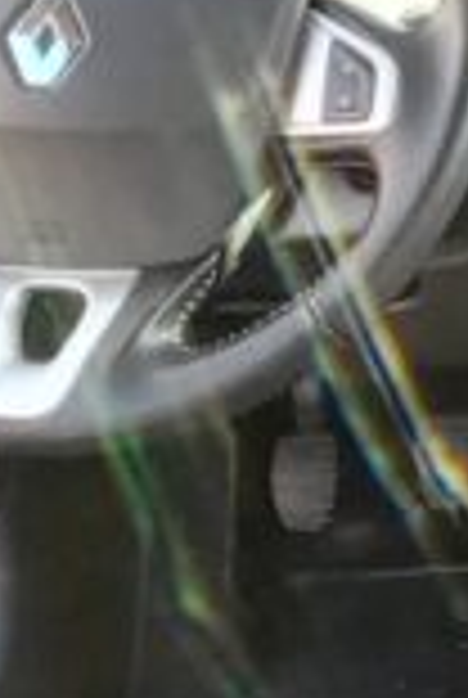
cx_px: 729
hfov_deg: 14.0
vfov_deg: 22.0
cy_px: 131
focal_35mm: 91
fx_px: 1766
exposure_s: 1/50
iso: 110
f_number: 2.2
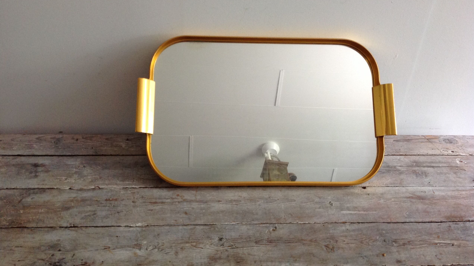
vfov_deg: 30.3
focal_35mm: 39
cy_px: 101
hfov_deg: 51.6
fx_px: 490
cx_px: 236
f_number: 2.4
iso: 125
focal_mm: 4.28
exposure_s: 1/15
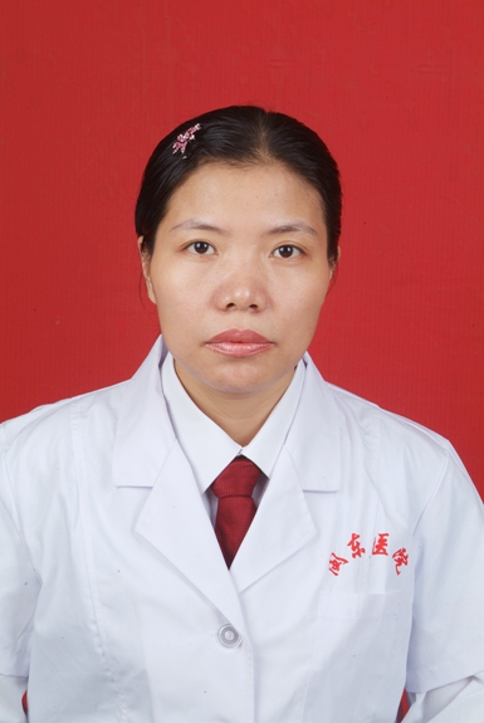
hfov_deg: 11.5
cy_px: 362
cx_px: 242
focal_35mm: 120
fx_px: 2413
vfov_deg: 17.0
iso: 100
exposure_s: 1/90
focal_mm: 80
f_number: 16
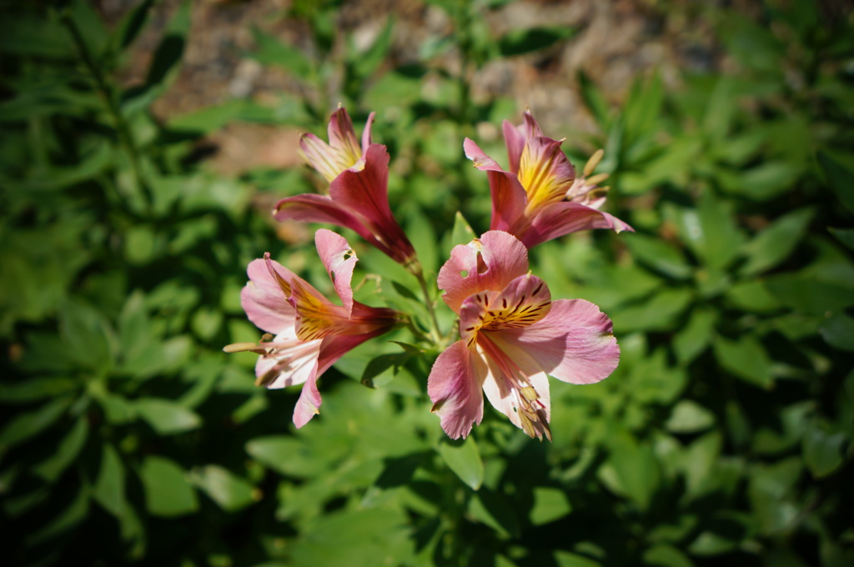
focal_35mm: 44
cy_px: 284
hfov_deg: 45.0
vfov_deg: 30.8
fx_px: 1031
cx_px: 427
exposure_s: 1/1250
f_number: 4
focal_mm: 29
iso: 100
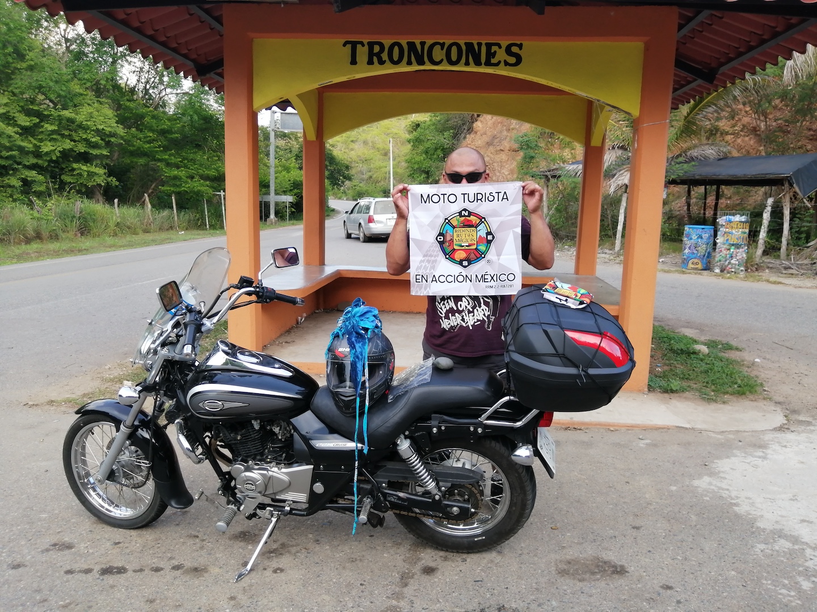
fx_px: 637
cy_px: 306
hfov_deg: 65.3
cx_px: 408
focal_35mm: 27
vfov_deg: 51.4
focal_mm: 3.62
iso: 50
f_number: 1.8
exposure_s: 1/100
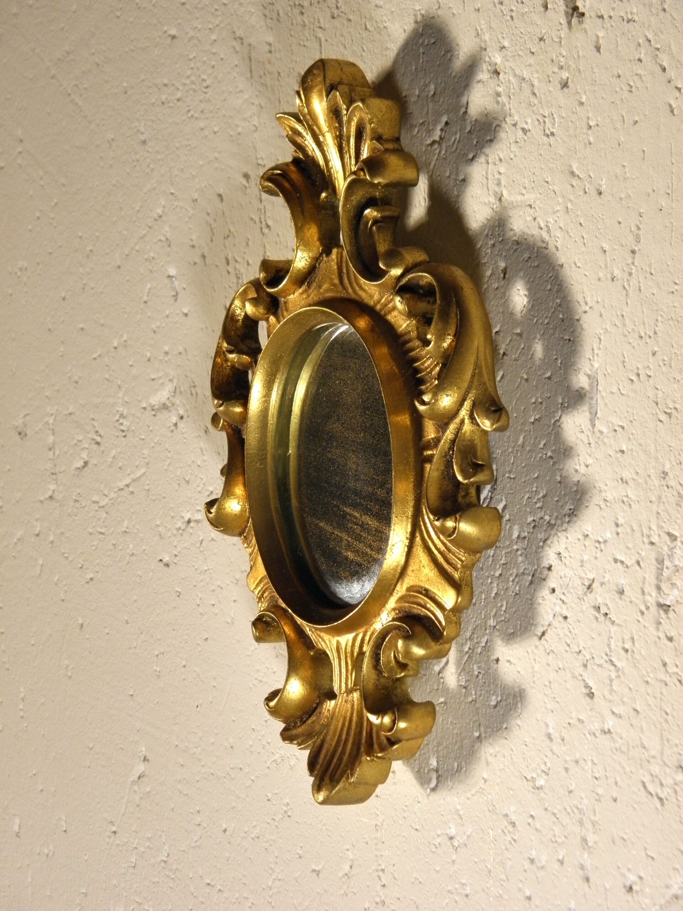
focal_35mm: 106
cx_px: 342
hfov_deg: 14.0
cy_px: 456
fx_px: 2789
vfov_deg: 18.5
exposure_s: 1/25
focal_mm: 19
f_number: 4.7
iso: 200
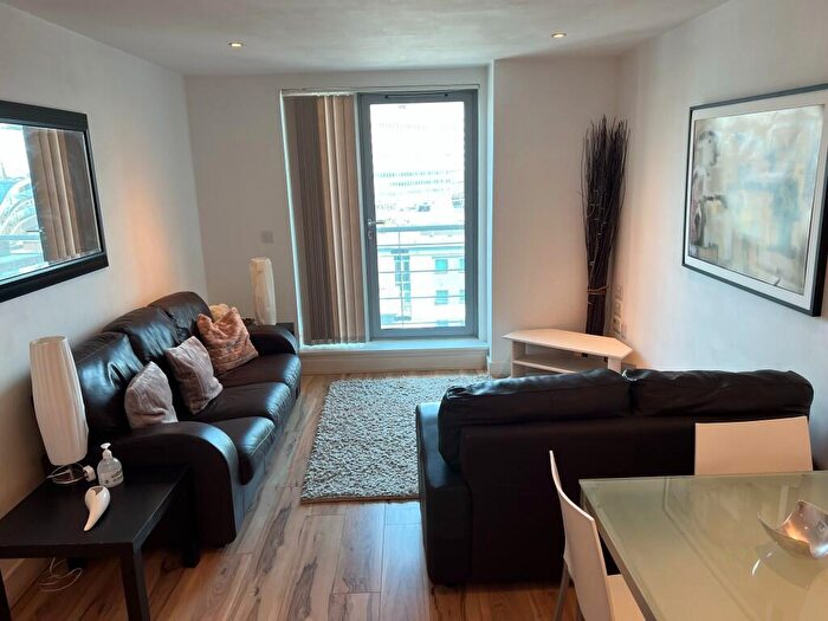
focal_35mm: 26
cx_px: 414
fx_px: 622
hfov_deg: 67.3
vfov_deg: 53.1
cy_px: 310
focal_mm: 5.7
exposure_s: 1/100
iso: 64
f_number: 1.5
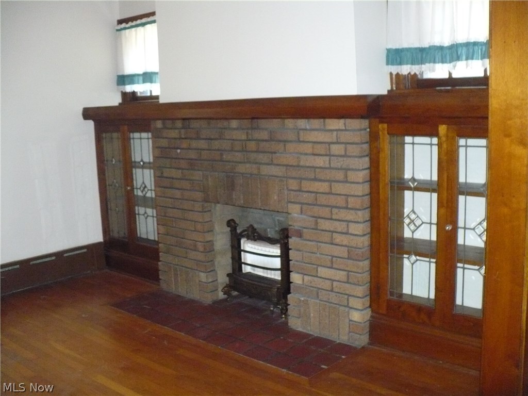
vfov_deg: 38.7
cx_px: 264
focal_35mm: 37
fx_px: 564
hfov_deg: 50.1
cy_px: 198
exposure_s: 1/30
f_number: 2.8
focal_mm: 6.1
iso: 500
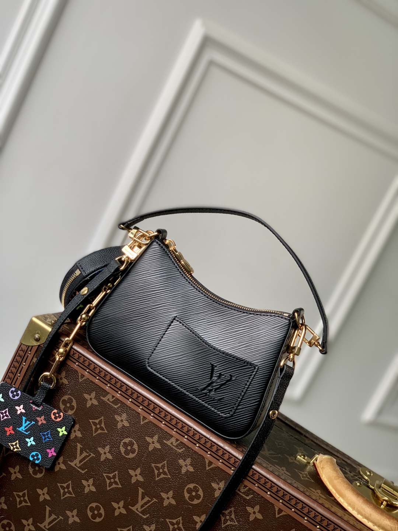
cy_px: 266
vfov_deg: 36.8
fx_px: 797
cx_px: 199
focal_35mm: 52
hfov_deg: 28.0
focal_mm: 6
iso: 50
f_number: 2.4
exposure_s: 1/122
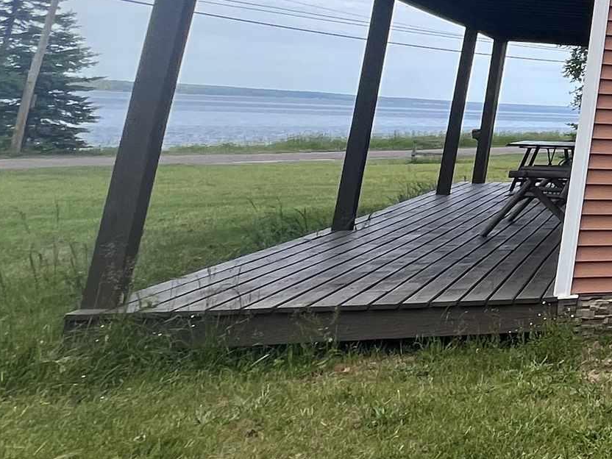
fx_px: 849
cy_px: -40
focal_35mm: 48
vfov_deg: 27.7
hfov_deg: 22.2
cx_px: 1111
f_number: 1.8
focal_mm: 1.57
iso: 32
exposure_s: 1/561
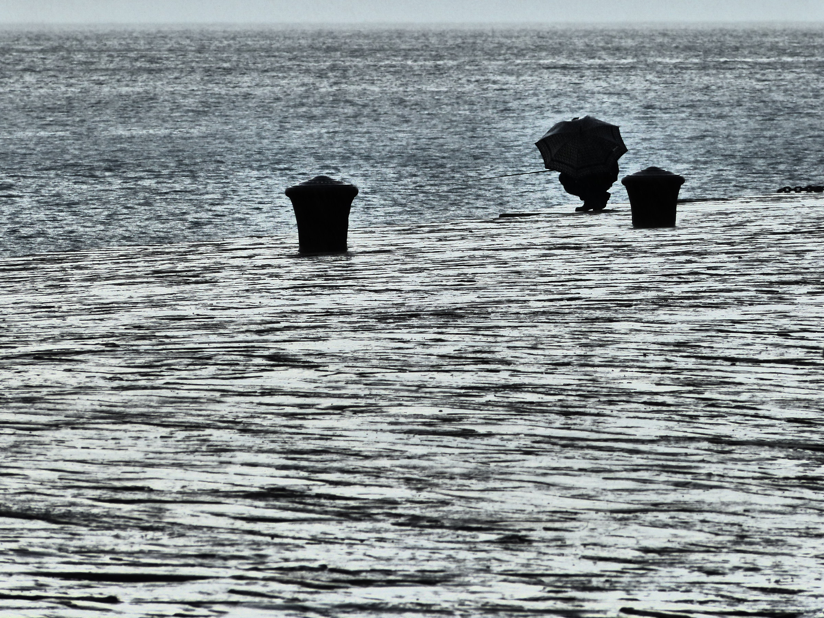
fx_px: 14282
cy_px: 309
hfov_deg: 3.3
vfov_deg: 2.5
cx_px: 412
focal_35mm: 600
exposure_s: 1/200
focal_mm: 108
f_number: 6.3
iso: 160
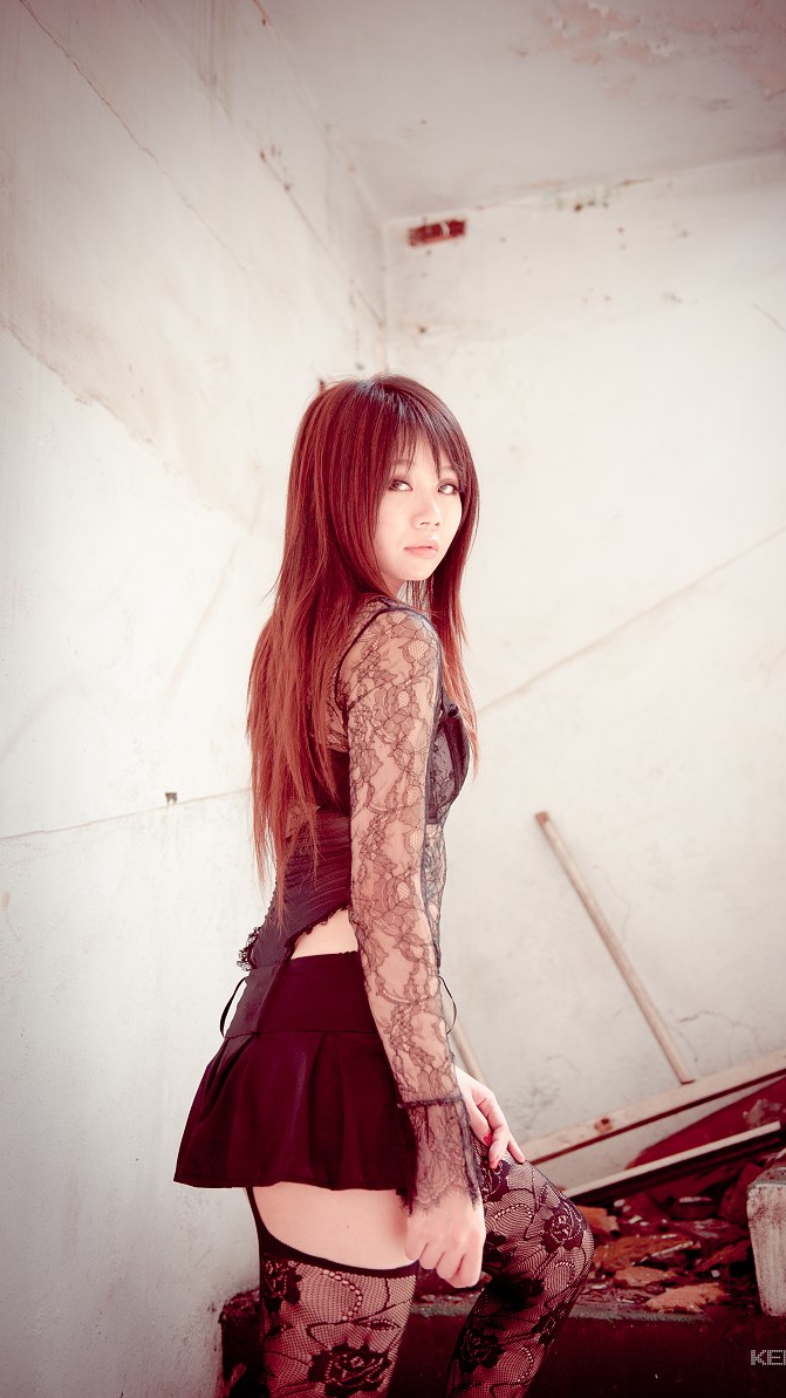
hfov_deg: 29.7
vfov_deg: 50.5
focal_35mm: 40
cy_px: 700
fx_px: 1482
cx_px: 435
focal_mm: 38
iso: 800
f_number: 2.8
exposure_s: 1/100
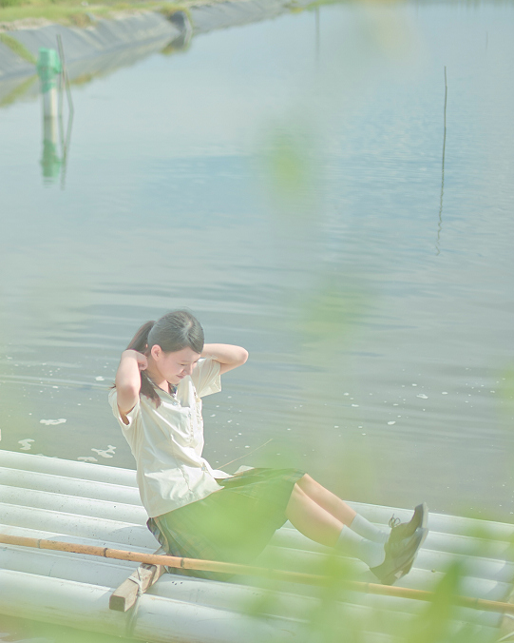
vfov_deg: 26.8
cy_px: 320
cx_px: 30
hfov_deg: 21.0
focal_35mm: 71
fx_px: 1350
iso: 100
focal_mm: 50
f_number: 1.6
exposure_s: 1/8000
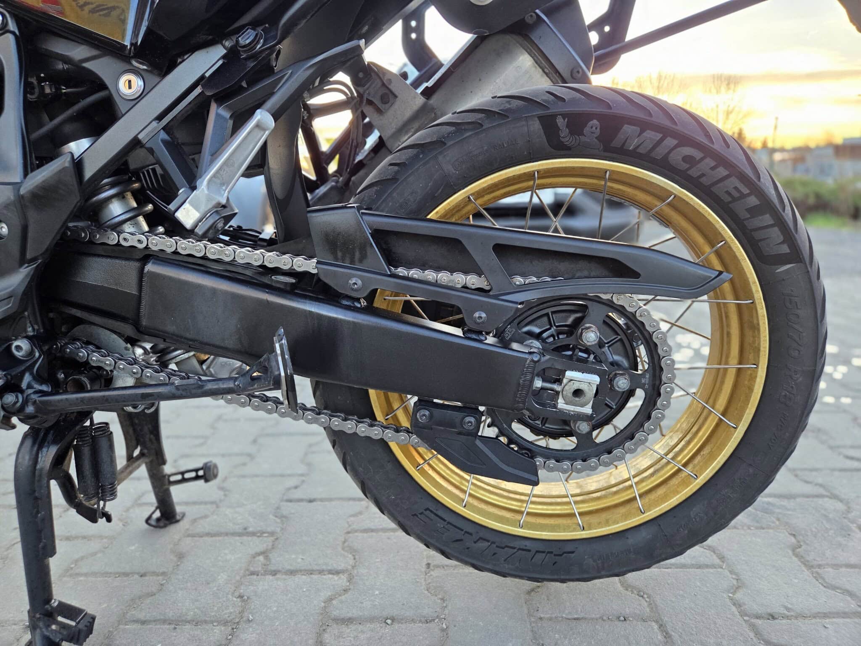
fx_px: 572
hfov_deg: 73.9
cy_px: 323
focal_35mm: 23
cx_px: 430
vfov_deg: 58.9
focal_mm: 5.4
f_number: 1.8
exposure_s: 1/180
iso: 200
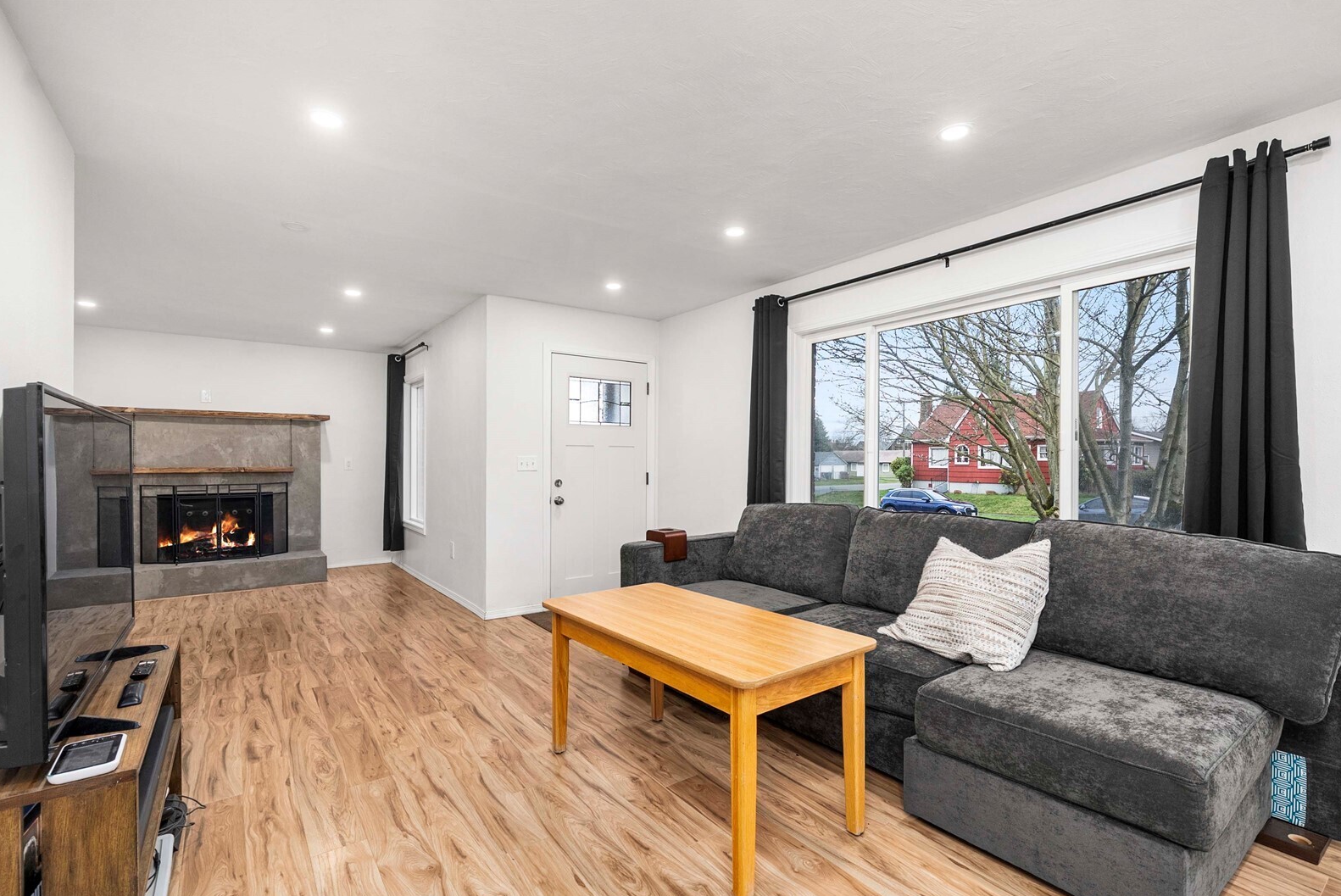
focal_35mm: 15
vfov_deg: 77.3
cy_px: 476
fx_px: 559
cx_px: 673
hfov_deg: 100.4
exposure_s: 1/60
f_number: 7.1
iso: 200
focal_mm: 14
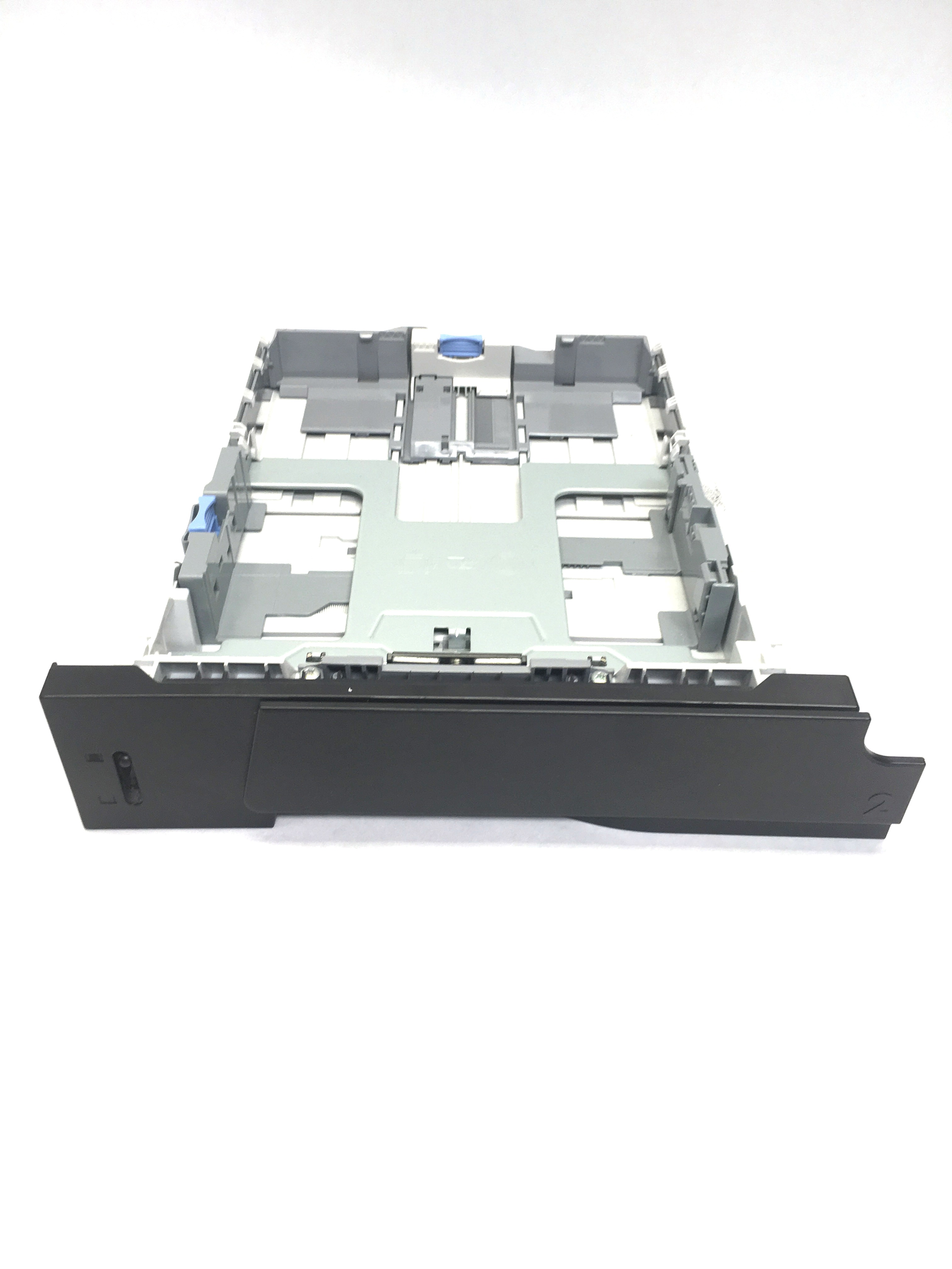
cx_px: 476
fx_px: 1063
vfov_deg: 61.7
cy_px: 634
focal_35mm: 29
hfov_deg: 48.2
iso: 32
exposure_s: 1/60
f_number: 2.2
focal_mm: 4.15
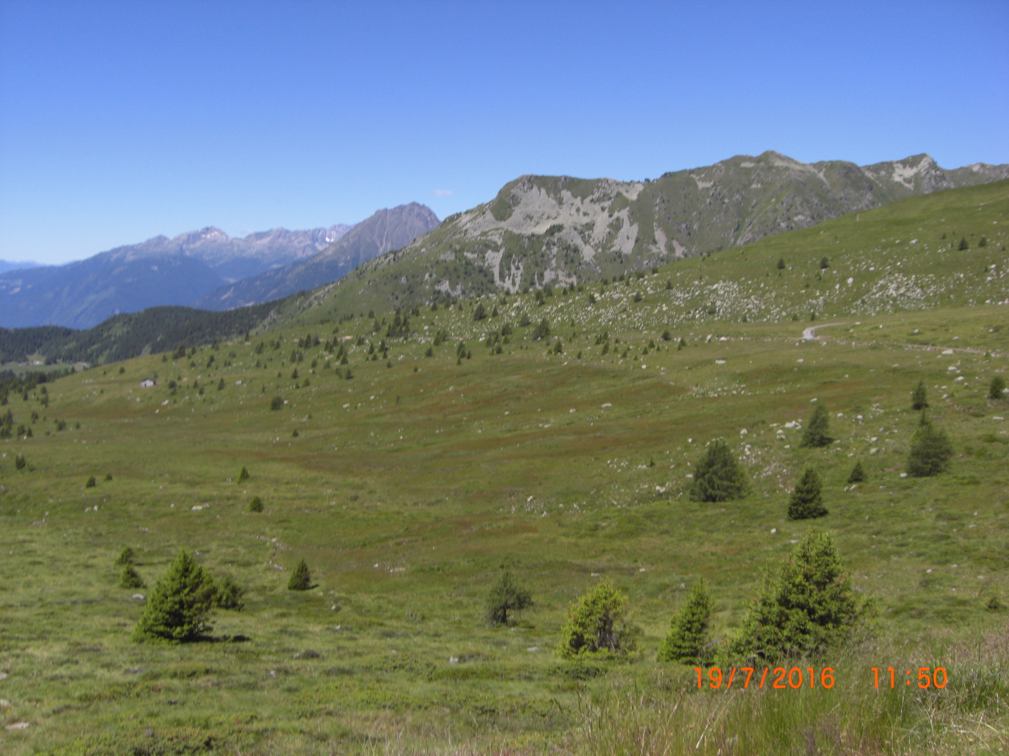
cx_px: 504
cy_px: 378
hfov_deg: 49.0
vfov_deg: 37.7
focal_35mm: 38
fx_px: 1108
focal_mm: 6.2
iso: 64
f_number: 8
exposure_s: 1/160
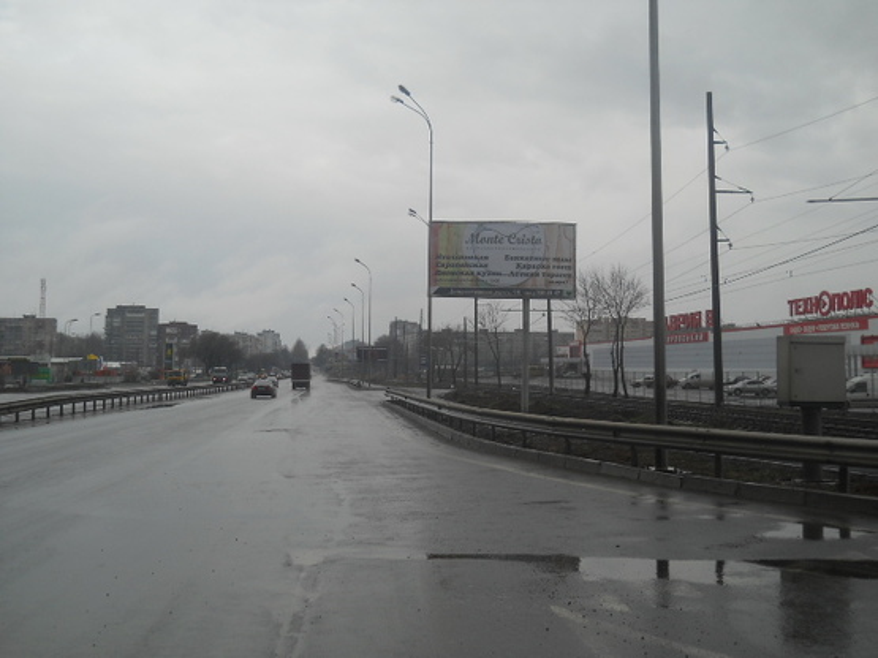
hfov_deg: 45.8
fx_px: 1040
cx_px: 439
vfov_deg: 35.1
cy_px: 329
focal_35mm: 41
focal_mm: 6.72
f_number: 5.5
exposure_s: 1/160
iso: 80
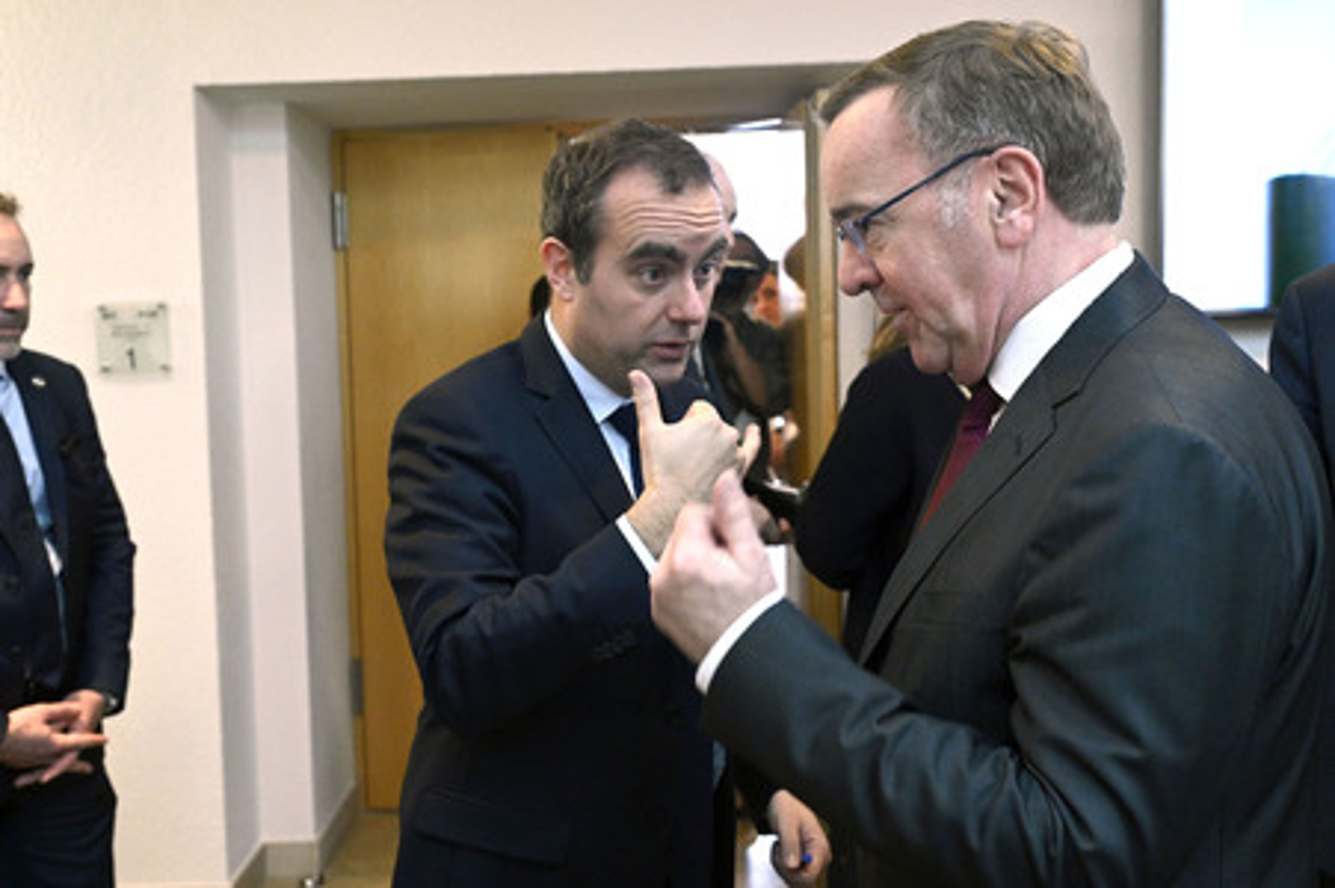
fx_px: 1241
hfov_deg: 56.5
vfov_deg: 39.4
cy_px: 444
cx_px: 668
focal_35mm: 34
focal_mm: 33.5
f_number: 5
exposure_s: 1/200
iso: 6400
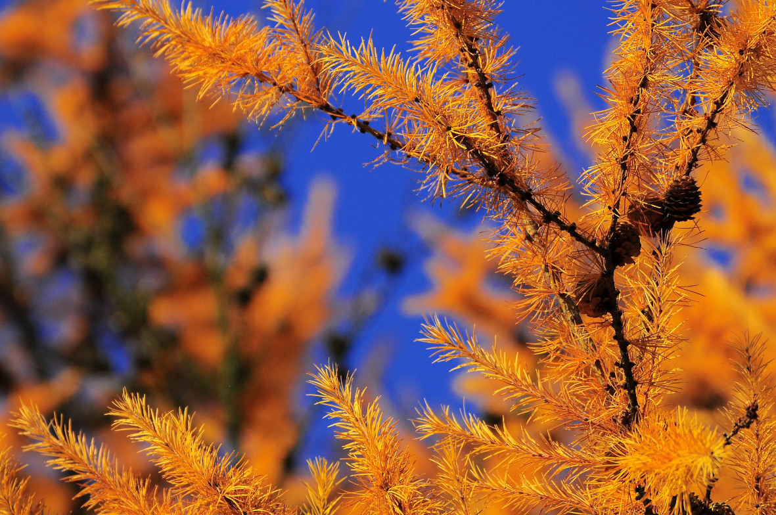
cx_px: 388
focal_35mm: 450
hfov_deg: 4.6
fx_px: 9687
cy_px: 258
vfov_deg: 3.0
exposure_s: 1/800
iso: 200
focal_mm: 300
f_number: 6.3
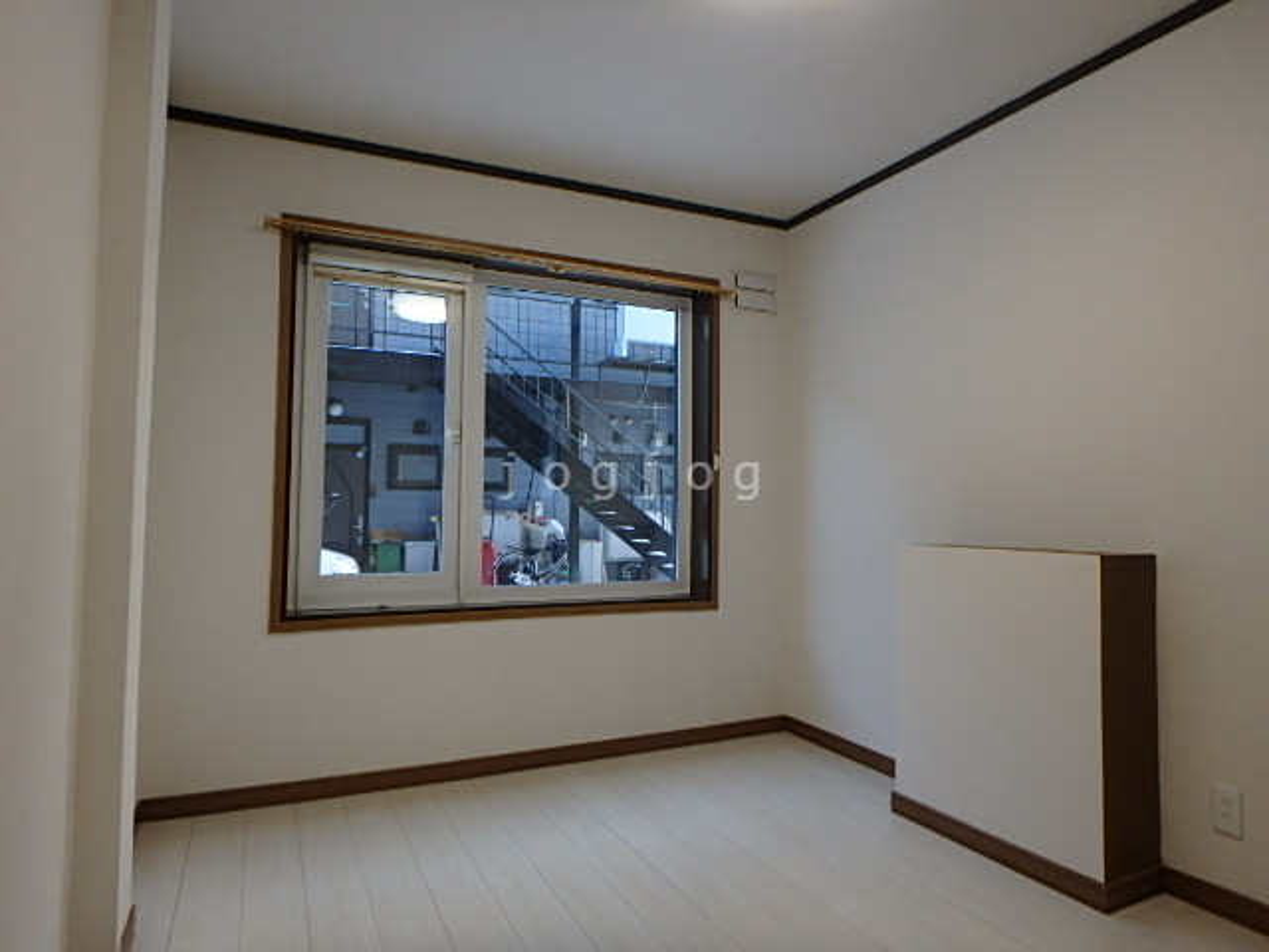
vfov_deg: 63.4
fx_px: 770
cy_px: 476
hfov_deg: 79.0
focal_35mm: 21
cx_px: 634
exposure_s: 1/50
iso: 200
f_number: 3.5
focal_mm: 3.7
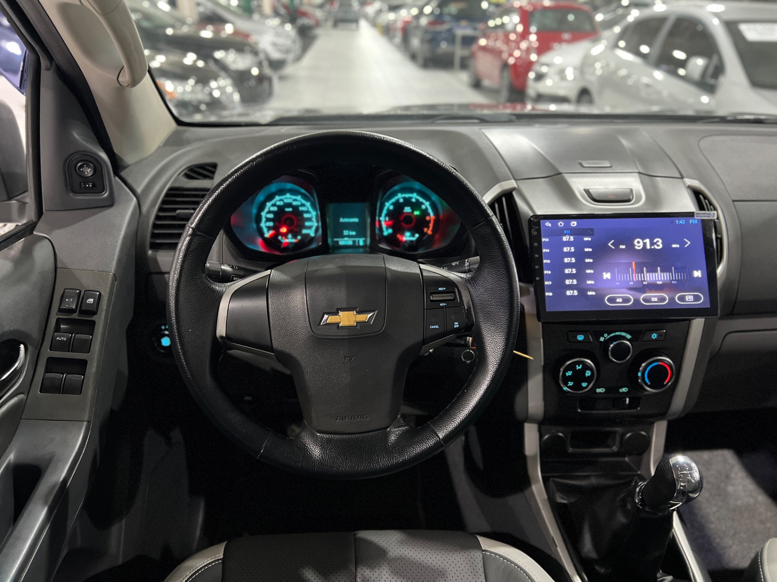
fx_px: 584
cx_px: 388
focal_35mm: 26
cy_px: 291
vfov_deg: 53.1
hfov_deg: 67.3
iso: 500
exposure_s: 1/30
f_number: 1.5
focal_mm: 5.7
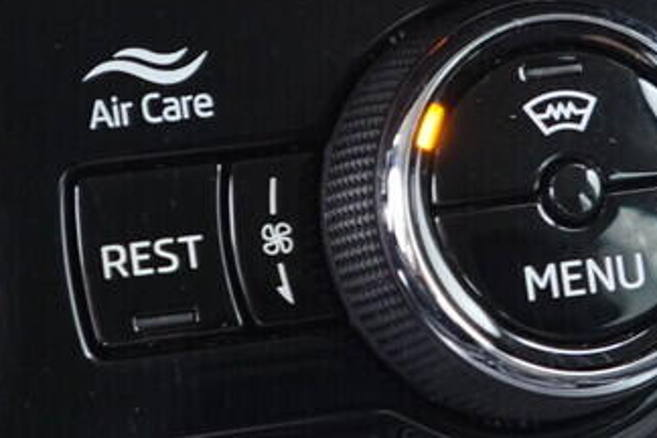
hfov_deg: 12.8
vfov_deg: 8.5
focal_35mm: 160
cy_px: 2
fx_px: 2920
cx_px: 363
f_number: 2.8
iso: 640
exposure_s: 1/40
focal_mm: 24
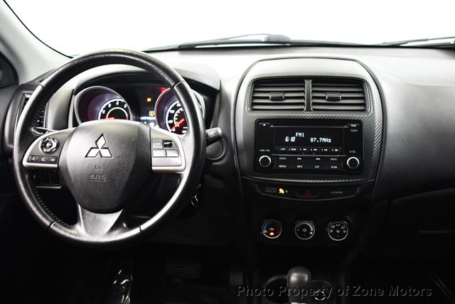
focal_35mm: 36
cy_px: 152
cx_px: 228
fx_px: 455
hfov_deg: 53.1
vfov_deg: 36.9
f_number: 3.5
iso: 4000
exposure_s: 1/60
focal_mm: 18
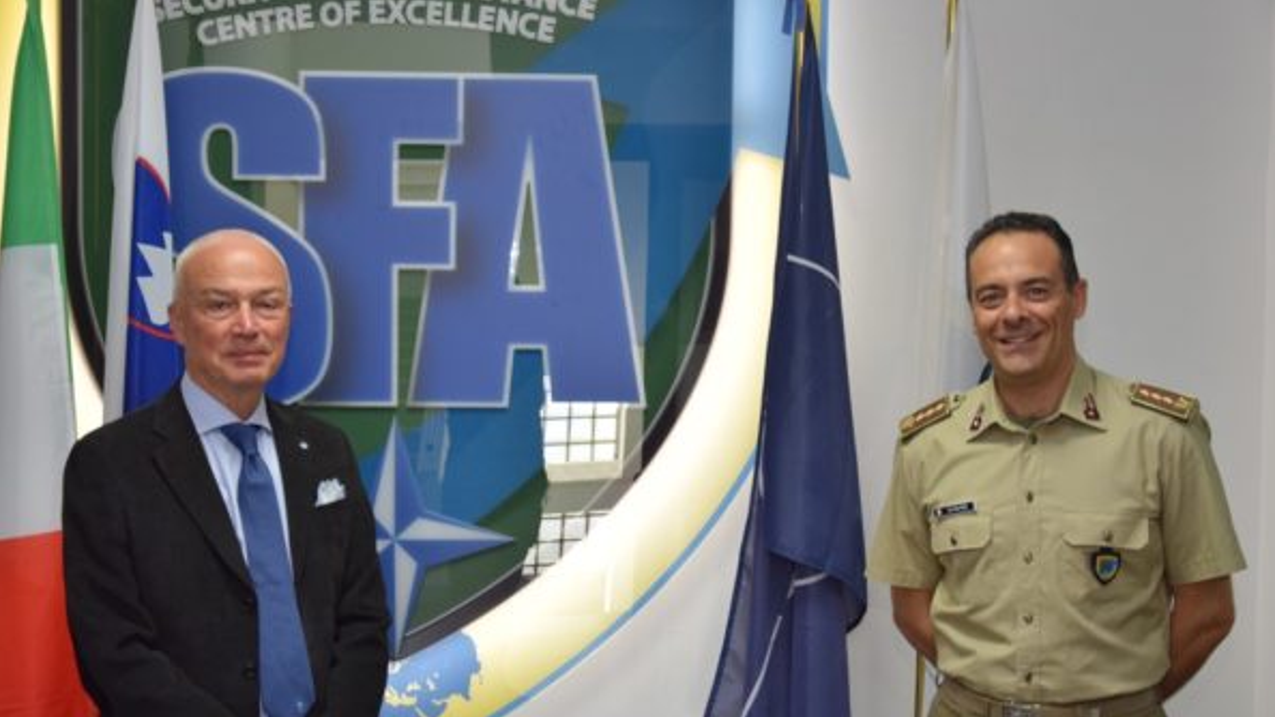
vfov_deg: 21.6
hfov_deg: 37.5
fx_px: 1877
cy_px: 427
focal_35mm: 56
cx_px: 642
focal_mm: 35
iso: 1600
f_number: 4.5
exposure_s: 1/200
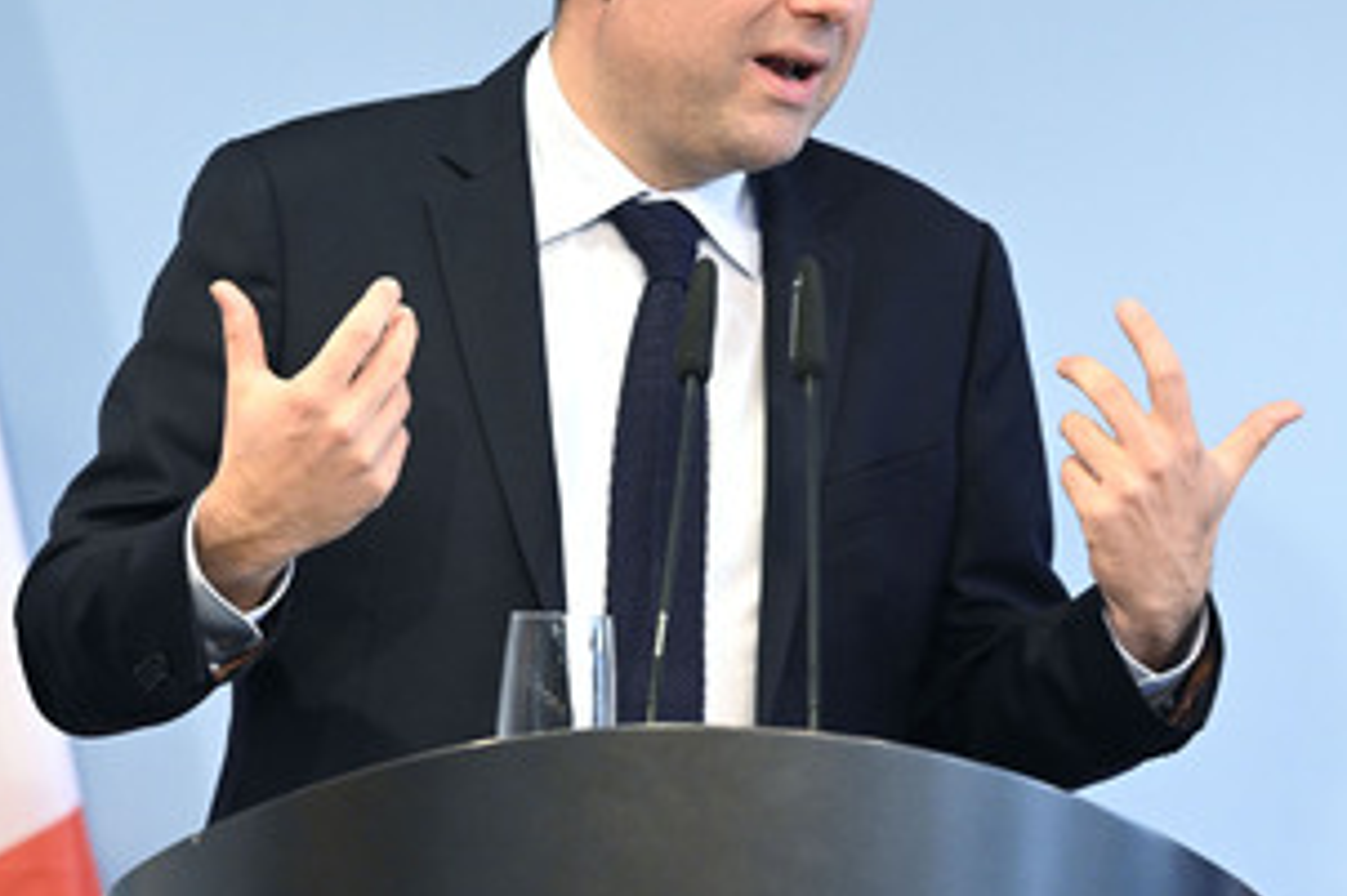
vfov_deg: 4.6
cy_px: 263
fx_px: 11181
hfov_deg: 6.9
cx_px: 676
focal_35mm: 299
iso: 5000
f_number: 4.5
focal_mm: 200
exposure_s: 1/400
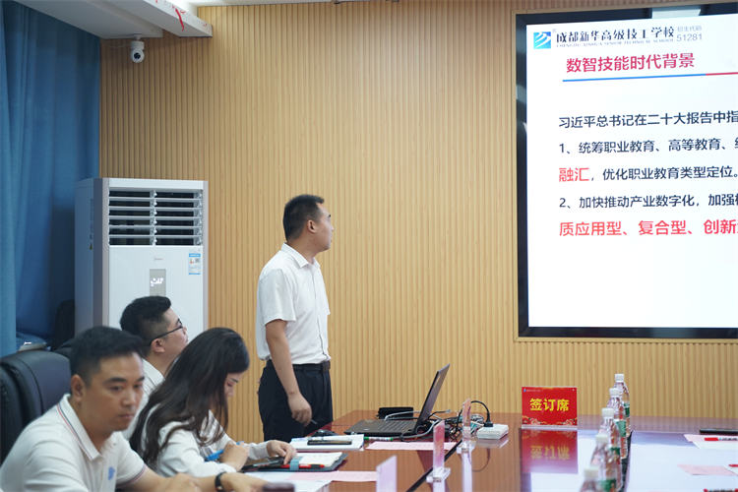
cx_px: 369
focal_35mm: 75
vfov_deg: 18.2
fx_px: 1537
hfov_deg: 27.0
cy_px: 246
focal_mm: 75
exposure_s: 1/125
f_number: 3.2
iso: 800
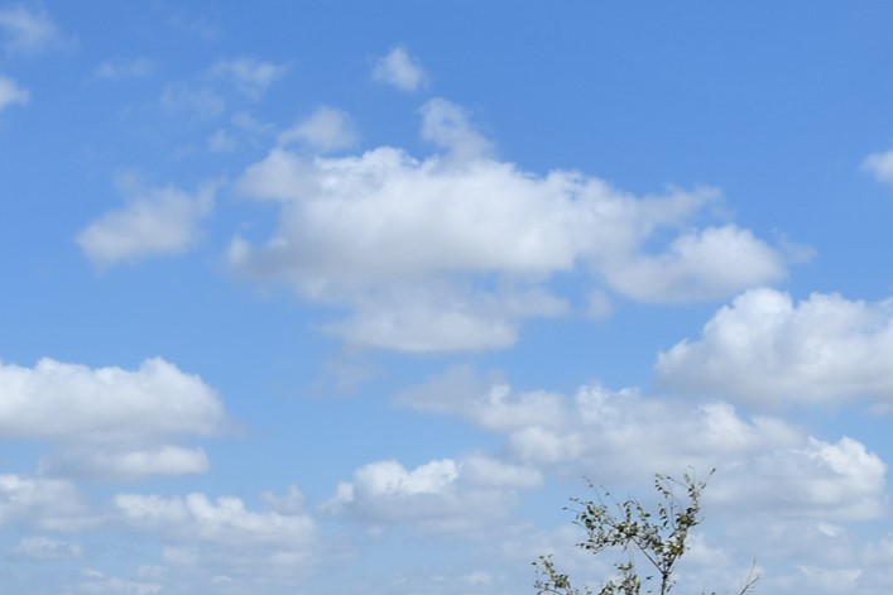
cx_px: 501
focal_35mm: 83
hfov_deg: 24.5
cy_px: 652
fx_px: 2058
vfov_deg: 16.0
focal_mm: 18
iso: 100
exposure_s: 1/400
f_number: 10
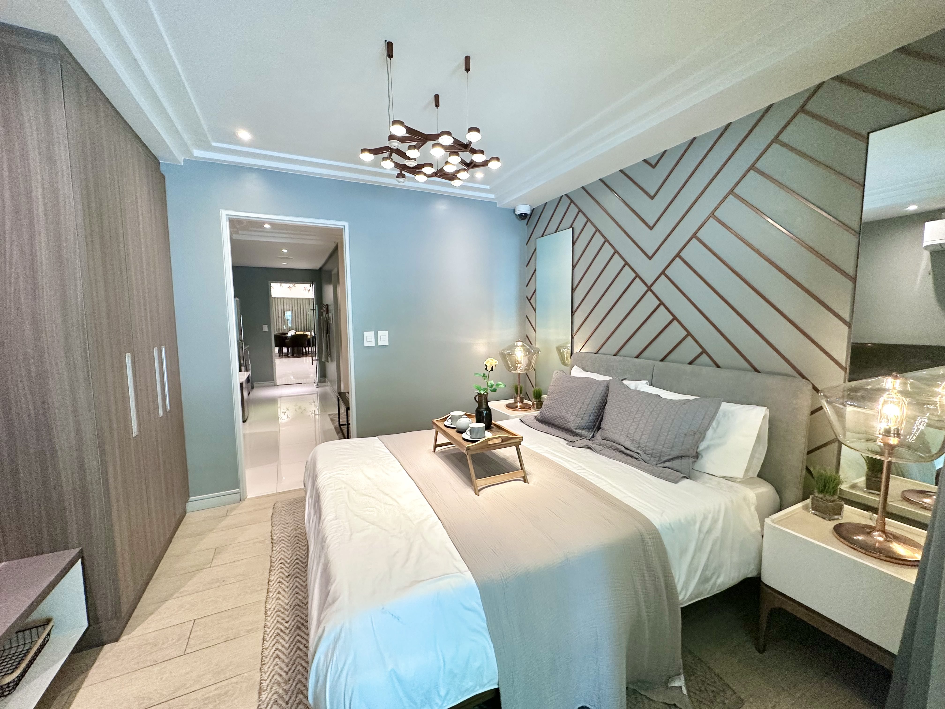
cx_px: 472
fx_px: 382
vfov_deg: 85.7
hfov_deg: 102.1
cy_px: 354
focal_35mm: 14
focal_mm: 2.22
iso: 250
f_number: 2.2
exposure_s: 1/99
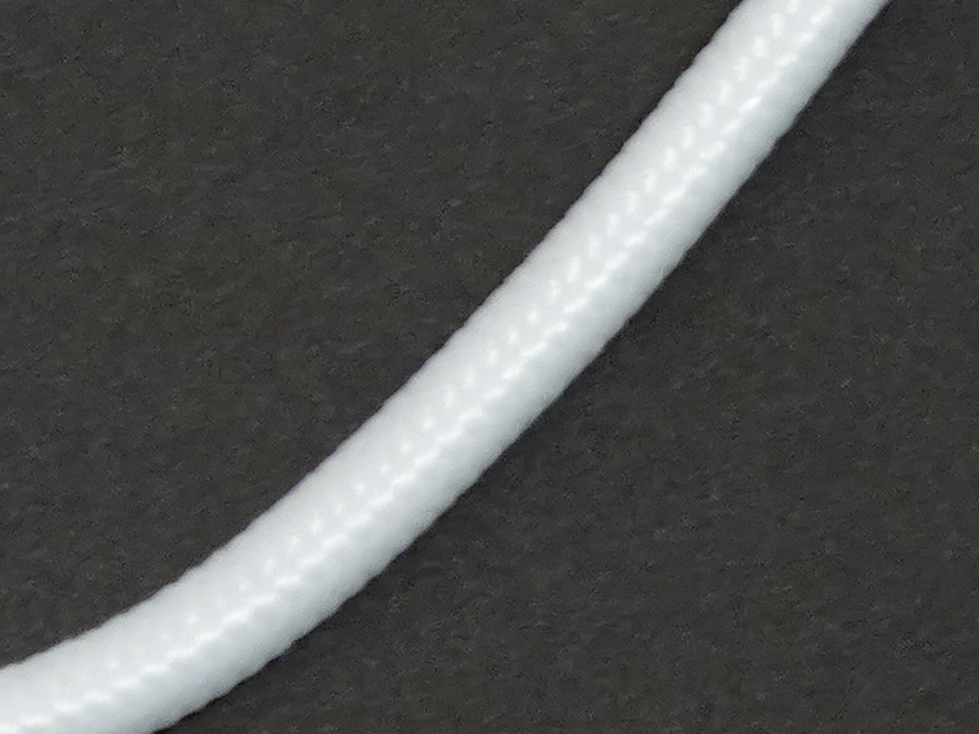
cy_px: -617
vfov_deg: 5.4
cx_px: 90
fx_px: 7691
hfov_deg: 7.3
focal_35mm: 272
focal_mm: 8.94
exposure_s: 1/8
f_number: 4.5
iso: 200
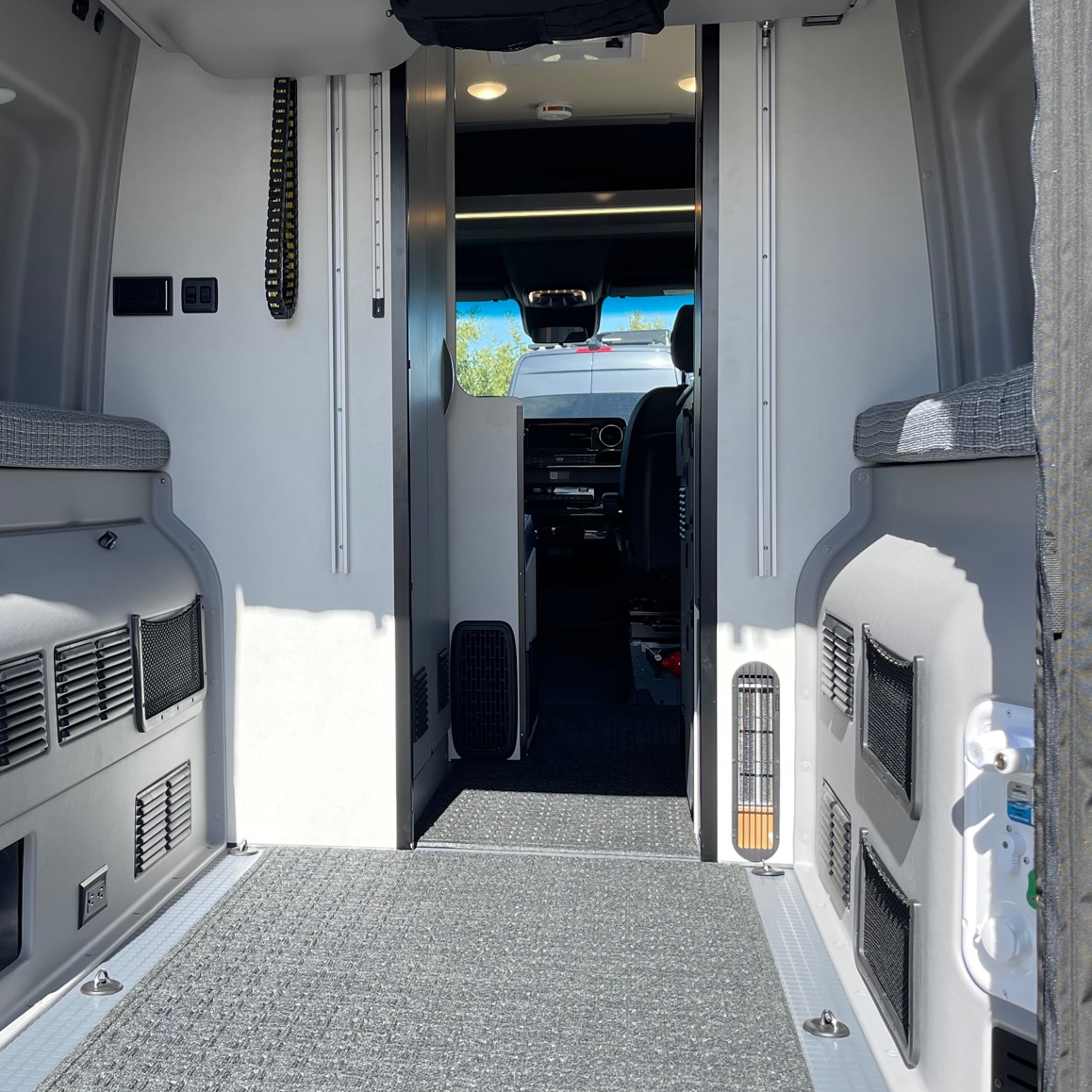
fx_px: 1428
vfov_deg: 41.8
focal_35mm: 40
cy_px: 488
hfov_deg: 41.4
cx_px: 387
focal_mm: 5.1
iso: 32
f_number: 1.6
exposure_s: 1/1078
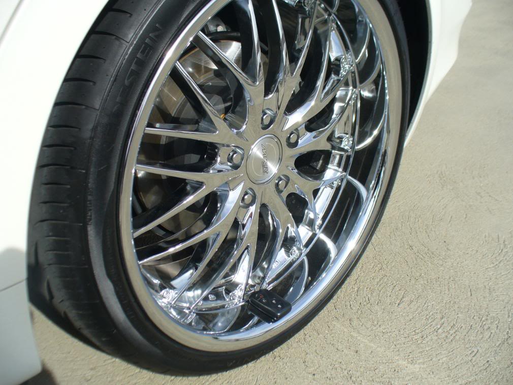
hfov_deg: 50.1
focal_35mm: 37
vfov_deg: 38.7
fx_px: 548
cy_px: 192
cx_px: 256
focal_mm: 6.1
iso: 80
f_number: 5.6
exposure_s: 1/320
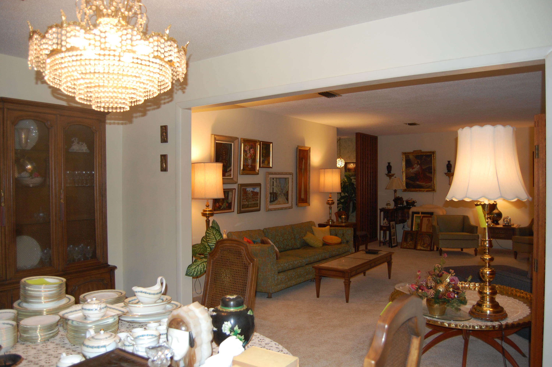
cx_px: 276
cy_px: 184
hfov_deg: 67.4
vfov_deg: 47.8
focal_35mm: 27
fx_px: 414
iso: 400
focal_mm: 18
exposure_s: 1/60
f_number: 3.5
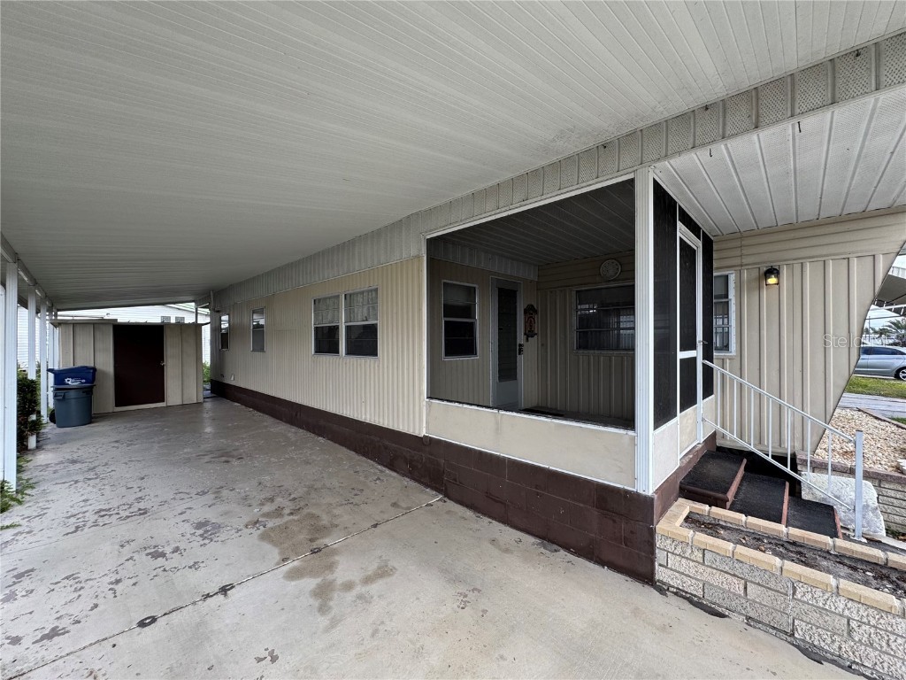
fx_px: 366
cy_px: 340
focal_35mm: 14
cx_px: 453
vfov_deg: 85.7
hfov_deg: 102.1
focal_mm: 2.22
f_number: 2.2
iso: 40
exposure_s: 1/238
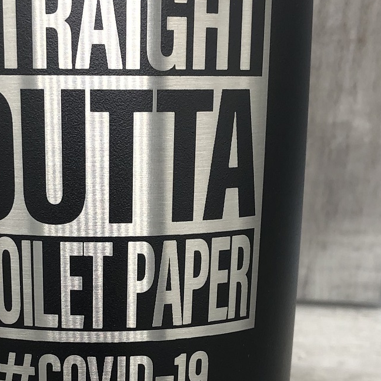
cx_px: 149
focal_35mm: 84
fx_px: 1046
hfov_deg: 20.6
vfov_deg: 20.5
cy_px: 281
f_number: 1.8
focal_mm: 4
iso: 20
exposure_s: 1/125
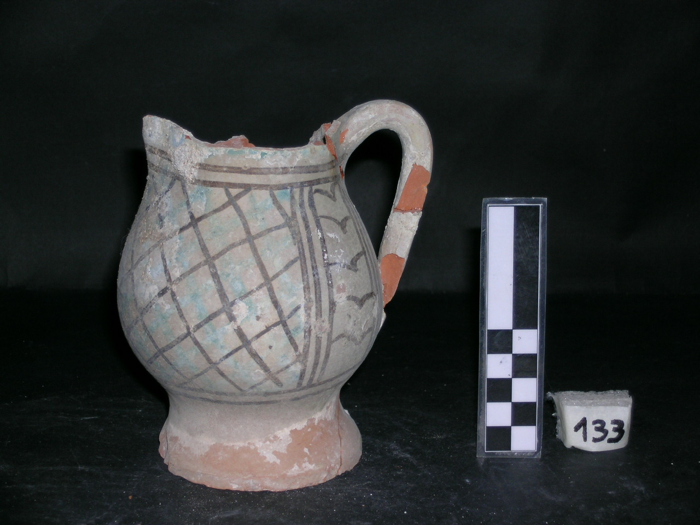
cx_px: 350
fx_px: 1416
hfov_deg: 27.8
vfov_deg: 21.0
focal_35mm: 70
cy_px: 262
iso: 50
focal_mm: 14.5
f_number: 3.9
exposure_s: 1/121
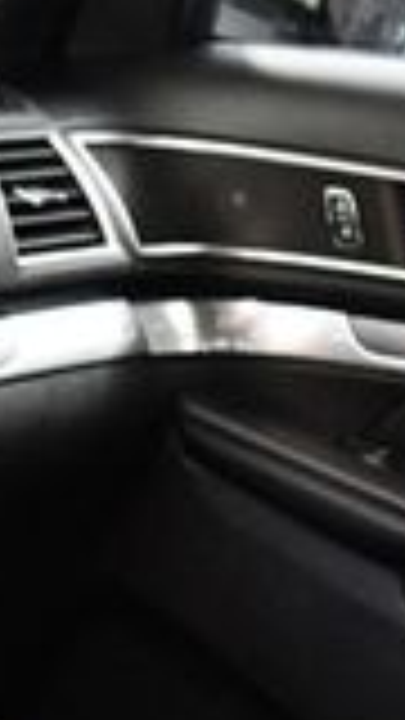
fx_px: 2883
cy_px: 598
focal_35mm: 151
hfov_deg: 6.9
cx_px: -968
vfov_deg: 14.1
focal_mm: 18
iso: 3600
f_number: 3.5
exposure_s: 1/60
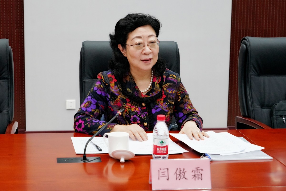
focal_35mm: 68
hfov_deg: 29.7
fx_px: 540
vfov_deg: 20.0
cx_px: 143
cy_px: 96
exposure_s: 1/125
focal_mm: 68
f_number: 5.6
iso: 5000
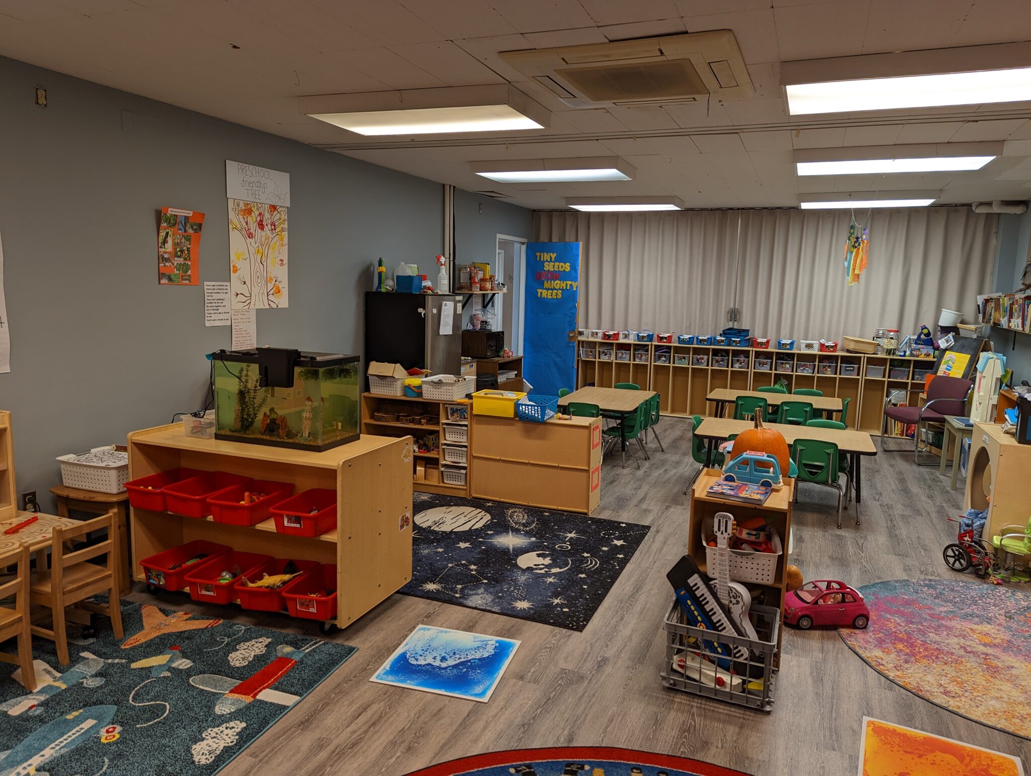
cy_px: 388
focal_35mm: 24
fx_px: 716
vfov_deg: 56.9
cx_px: 516
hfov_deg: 71.5
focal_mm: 6.81
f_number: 1.85
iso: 45
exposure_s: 1/24
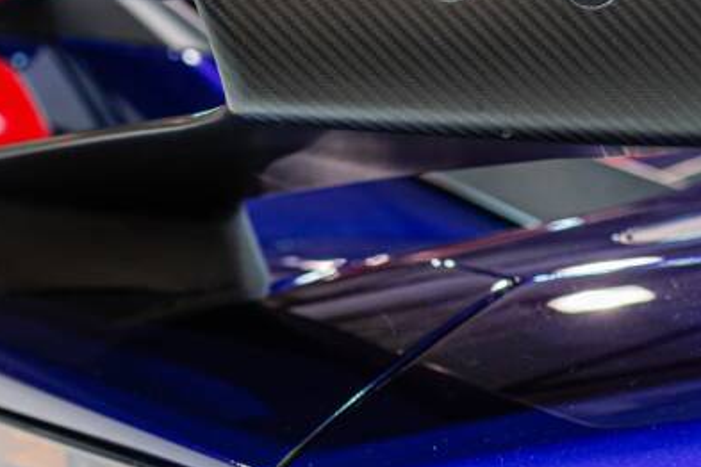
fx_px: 2362
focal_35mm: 121
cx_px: 105
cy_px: 340
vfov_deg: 11.3
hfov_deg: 16.7
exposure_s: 1/200
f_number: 2.5
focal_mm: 31
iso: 320
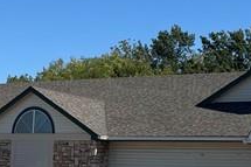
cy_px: 152
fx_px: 899
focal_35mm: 129
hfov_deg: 15.8
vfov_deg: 10.6
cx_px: 53
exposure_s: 1/5882
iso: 50
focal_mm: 5.7
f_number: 1.5
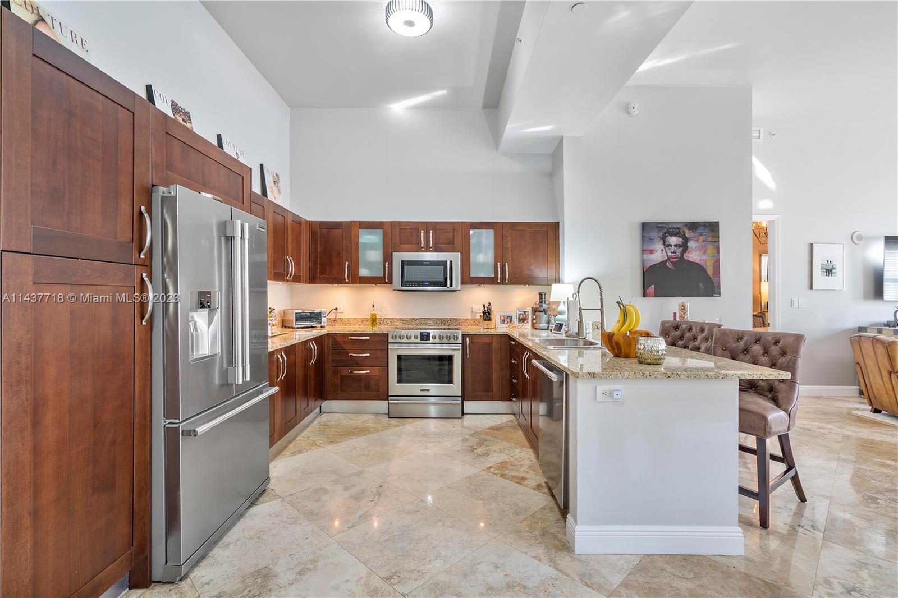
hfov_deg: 96.7
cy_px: 299
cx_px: 449
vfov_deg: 73.7
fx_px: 399
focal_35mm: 16
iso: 320
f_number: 8
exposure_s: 1/4
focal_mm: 16
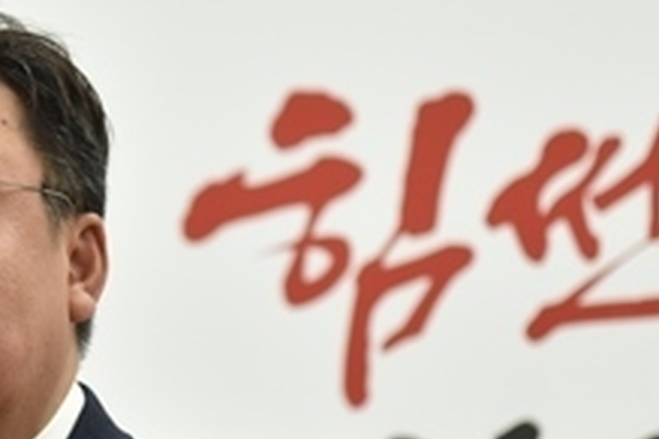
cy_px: 314
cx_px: 111
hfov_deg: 5.9
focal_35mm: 350
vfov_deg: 3.9
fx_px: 6406
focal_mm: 120
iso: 500
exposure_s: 1/200
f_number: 4
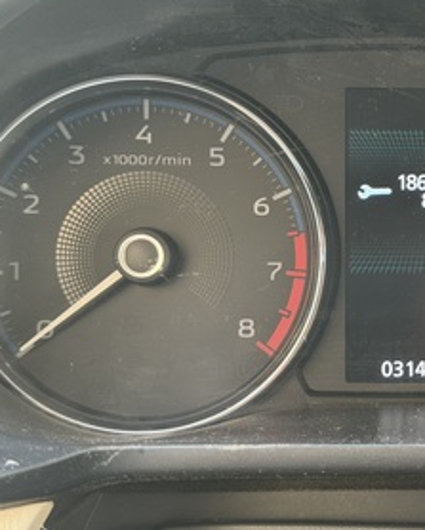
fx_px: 1209
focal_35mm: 77
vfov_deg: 24.7
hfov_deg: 19.5
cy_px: 272
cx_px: 407
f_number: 1.78
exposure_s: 1/60
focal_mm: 6.76
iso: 250
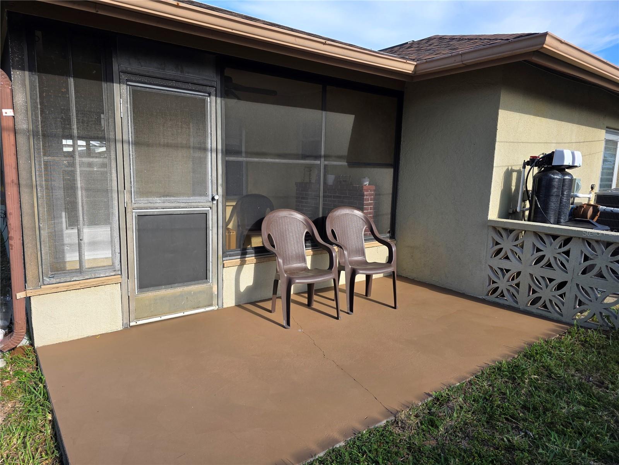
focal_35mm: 23
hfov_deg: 73.9
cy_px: 232
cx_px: 310
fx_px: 411
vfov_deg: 58.9
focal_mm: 6.3
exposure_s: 1/2186
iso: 80
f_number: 1.7
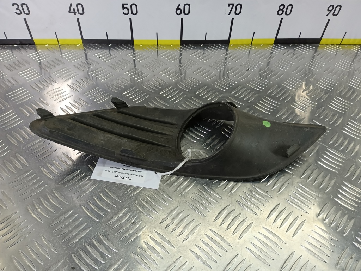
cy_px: 136
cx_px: 180
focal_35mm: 23
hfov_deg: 73.9
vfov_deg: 58.9
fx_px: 240
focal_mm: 4.11
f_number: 1.6
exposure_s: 1/50
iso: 97
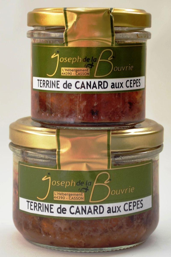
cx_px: 86
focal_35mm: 48
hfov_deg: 28.1
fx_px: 342
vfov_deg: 41.1
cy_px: 128
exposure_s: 1/30
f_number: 5
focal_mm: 32
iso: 100
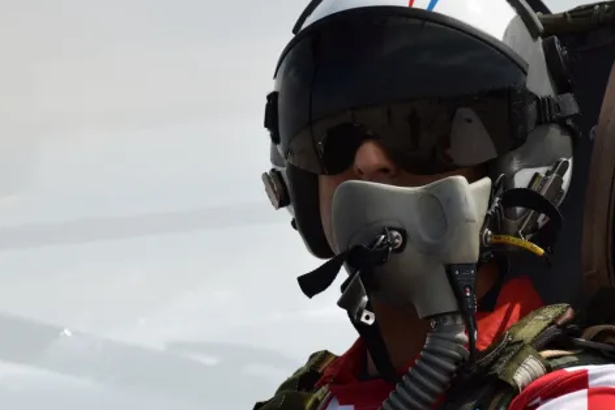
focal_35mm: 218
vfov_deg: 6.3
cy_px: 244
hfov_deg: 9.4
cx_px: 287
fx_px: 3724
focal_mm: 90
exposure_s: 1/640
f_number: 6.3
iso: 100
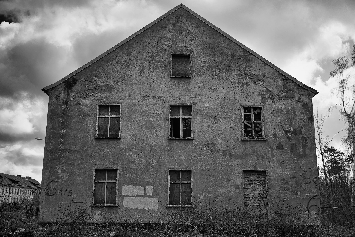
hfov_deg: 53.1
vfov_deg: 36.9
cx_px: 178
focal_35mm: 36
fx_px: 355
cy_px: 118
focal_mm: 36
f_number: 5.6
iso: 100
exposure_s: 1/640
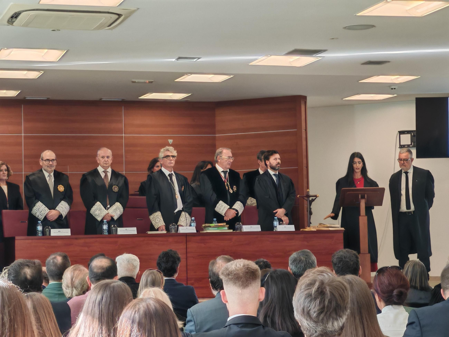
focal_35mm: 95
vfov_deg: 15.6
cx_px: 224
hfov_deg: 20.7
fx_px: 1232
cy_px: 168
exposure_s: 1/50
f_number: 2.4
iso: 160
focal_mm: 8.67
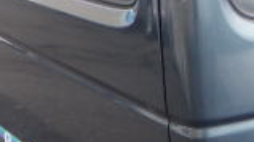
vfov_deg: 9.7
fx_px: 827
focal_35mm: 123
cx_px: 396
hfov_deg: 15.8
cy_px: 176
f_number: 4.2
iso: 125
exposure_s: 1/200
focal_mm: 5
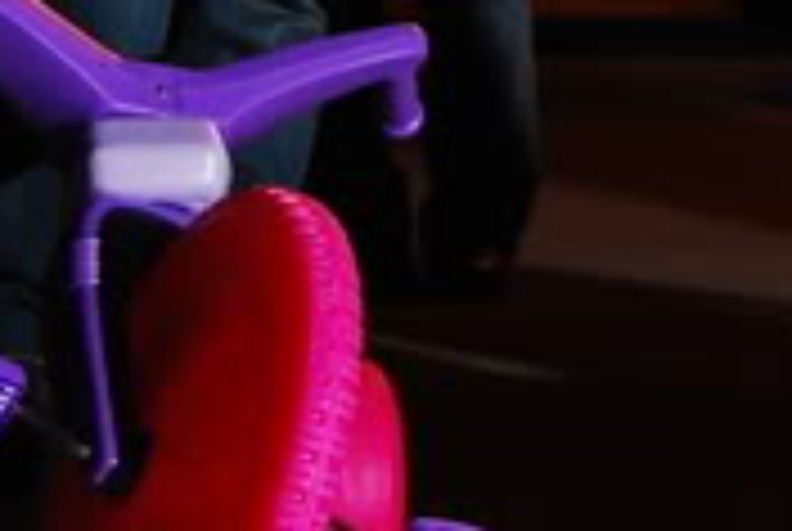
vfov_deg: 4.8
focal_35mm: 279
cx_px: 1532
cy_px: -808
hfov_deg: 7.1
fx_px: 6148
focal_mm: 32
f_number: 5
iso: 400
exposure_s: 1/80
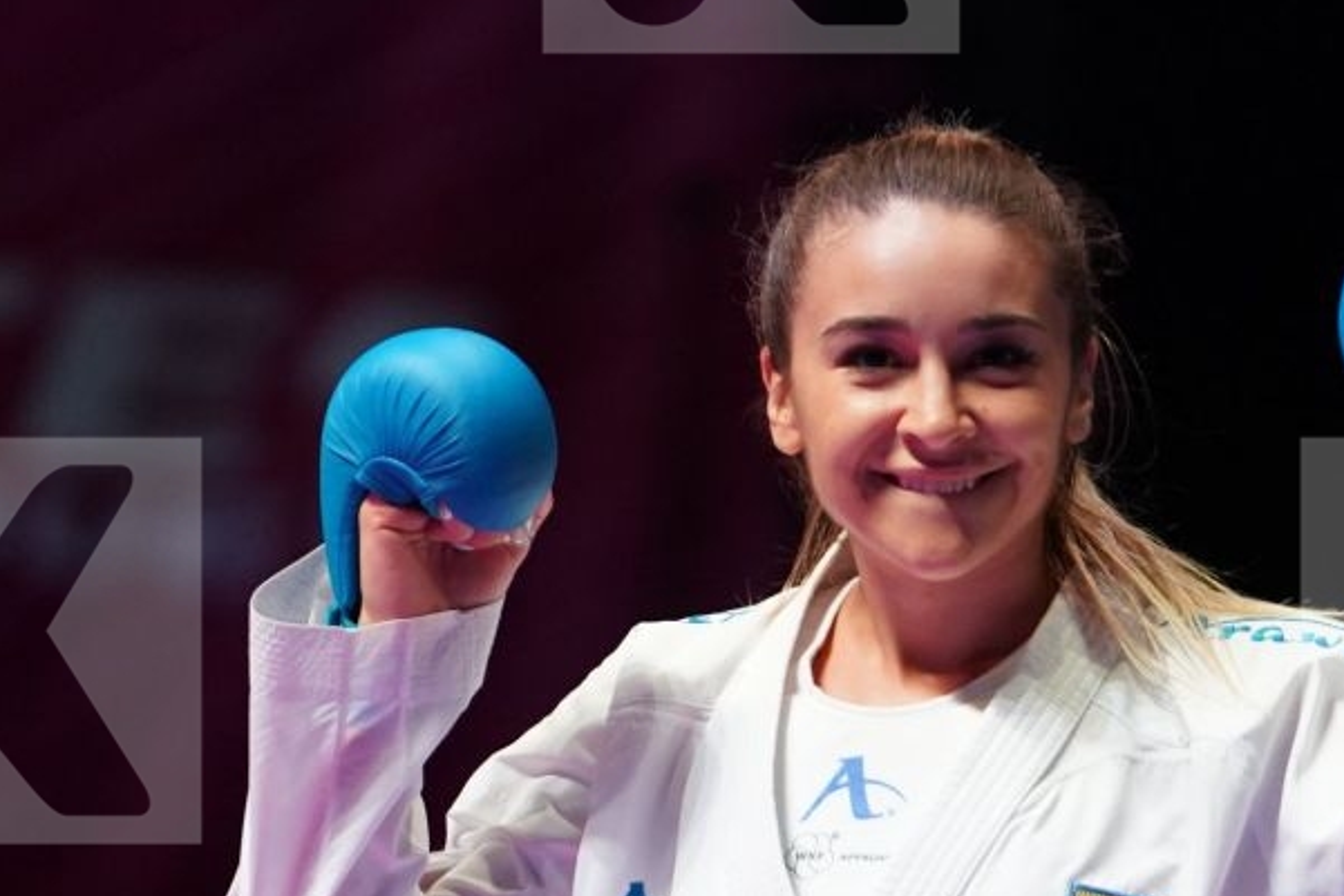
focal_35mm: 572
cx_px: 751
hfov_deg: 3.6
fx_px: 21358
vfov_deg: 2.4
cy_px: 641
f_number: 2.8
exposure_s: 1/1000
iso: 2500
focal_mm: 191
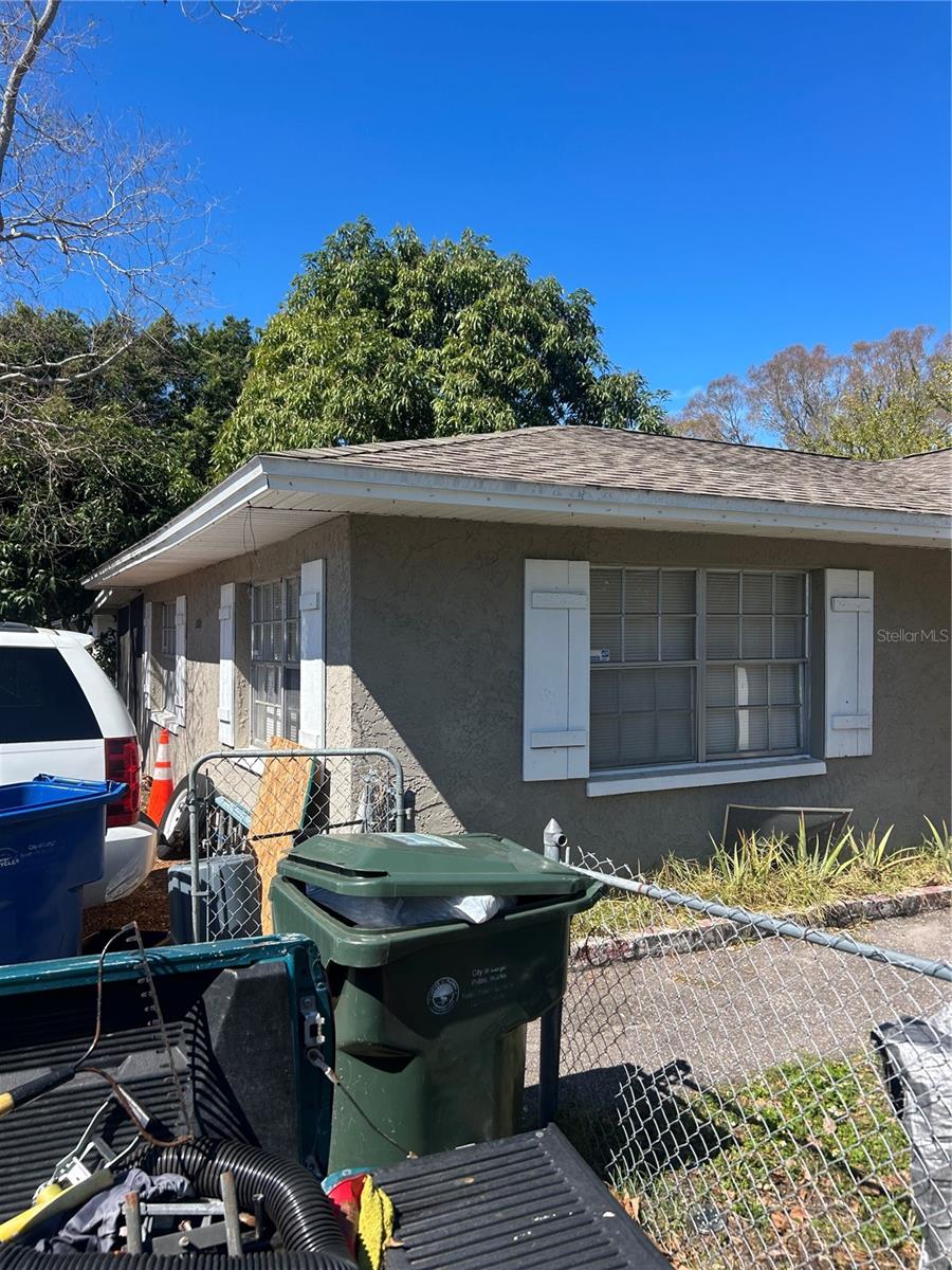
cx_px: 476
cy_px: 635
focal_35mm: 26
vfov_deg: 67.3
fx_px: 953
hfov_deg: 53.1
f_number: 1.5
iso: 50
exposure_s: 1/2632
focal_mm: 5.7
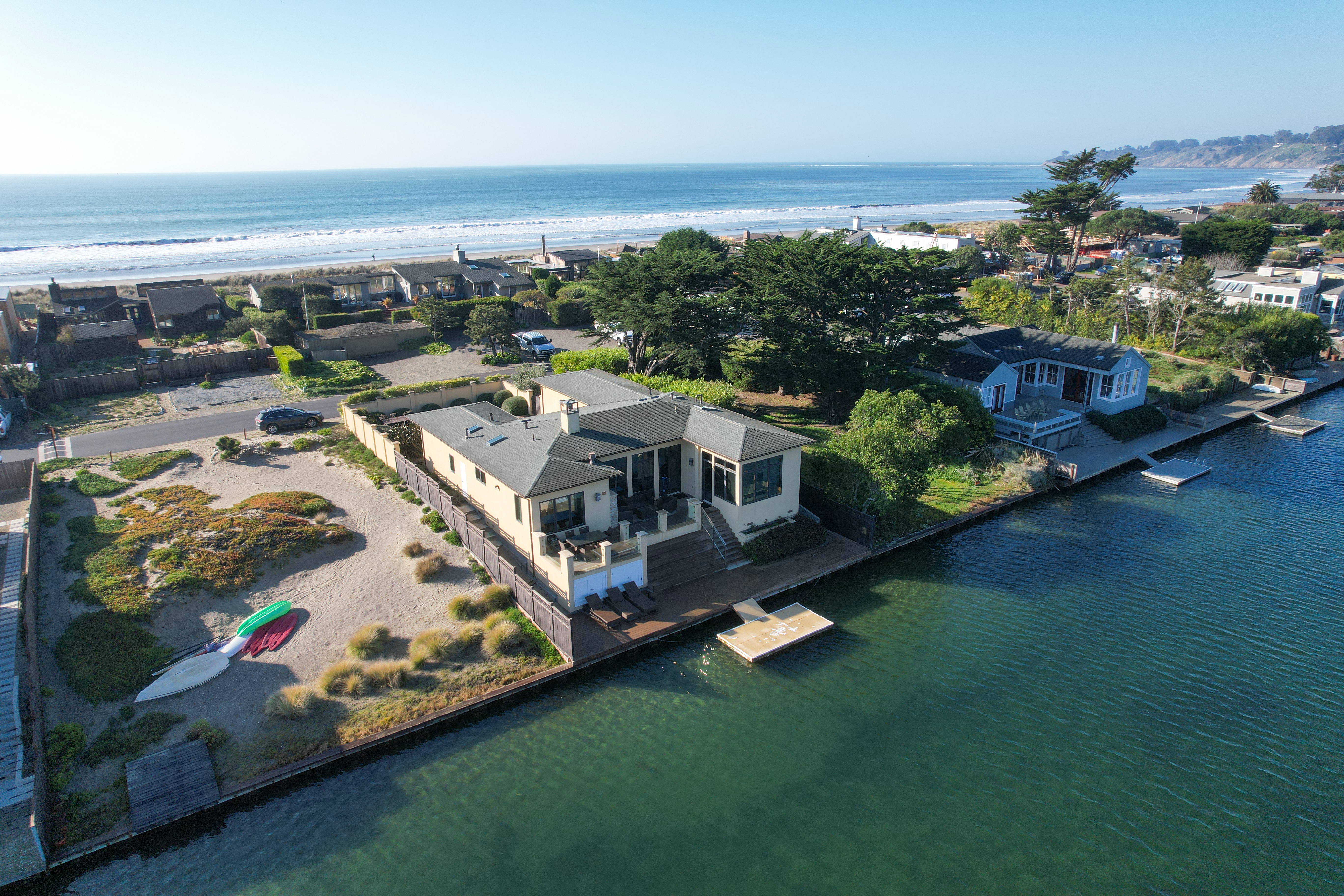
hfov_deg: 78.6
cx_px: 672
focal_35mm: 22
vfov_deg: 57.2
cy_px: 448
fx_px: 821
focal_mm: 8.38
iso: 100
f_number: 2.8
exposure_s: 1/1250
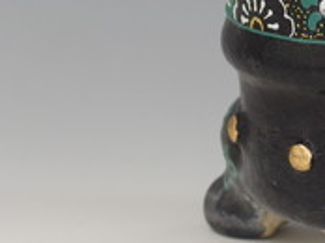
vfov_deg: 5.5
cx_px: 424
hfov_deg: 7.3
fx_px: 2522
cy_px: -80
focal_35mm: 269
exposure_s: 1/80
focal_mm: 16.7
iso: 160
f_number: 2.8
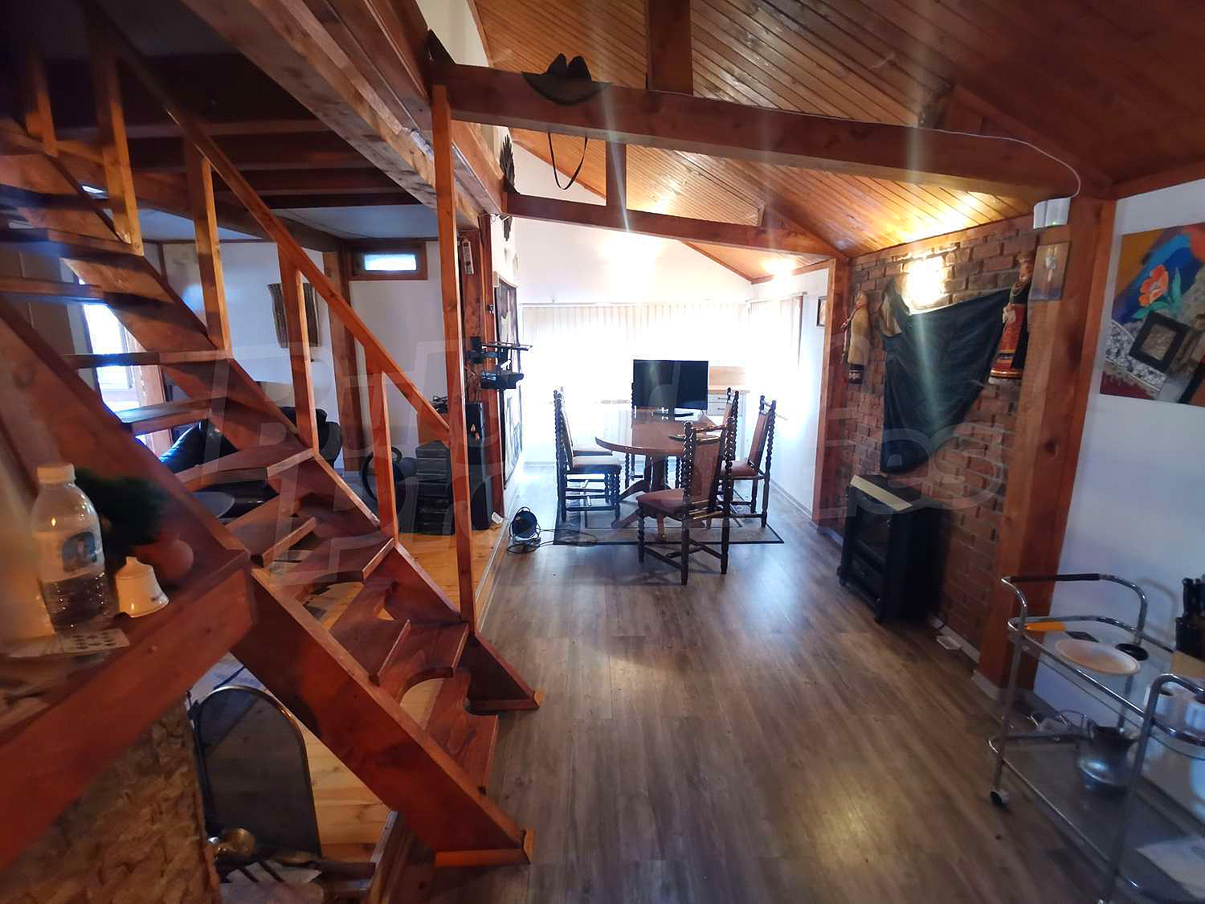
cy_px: 452
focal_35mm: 17
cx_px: 602
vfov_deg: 74.7
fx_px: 592
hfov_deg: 91.0
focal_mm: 2.23
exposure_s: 1/20
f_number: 2.2
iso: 640
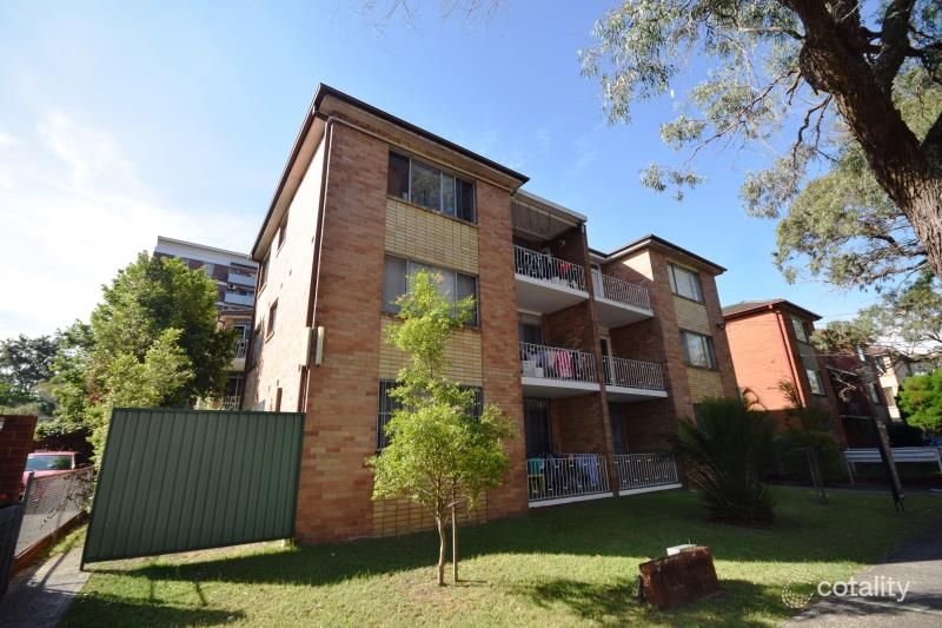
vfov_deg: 77.3
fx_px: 392
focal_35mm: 15
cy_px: 314
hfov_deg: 100.4
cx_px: 471
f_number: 6.3
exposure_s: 1/160
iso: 100
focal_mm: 10
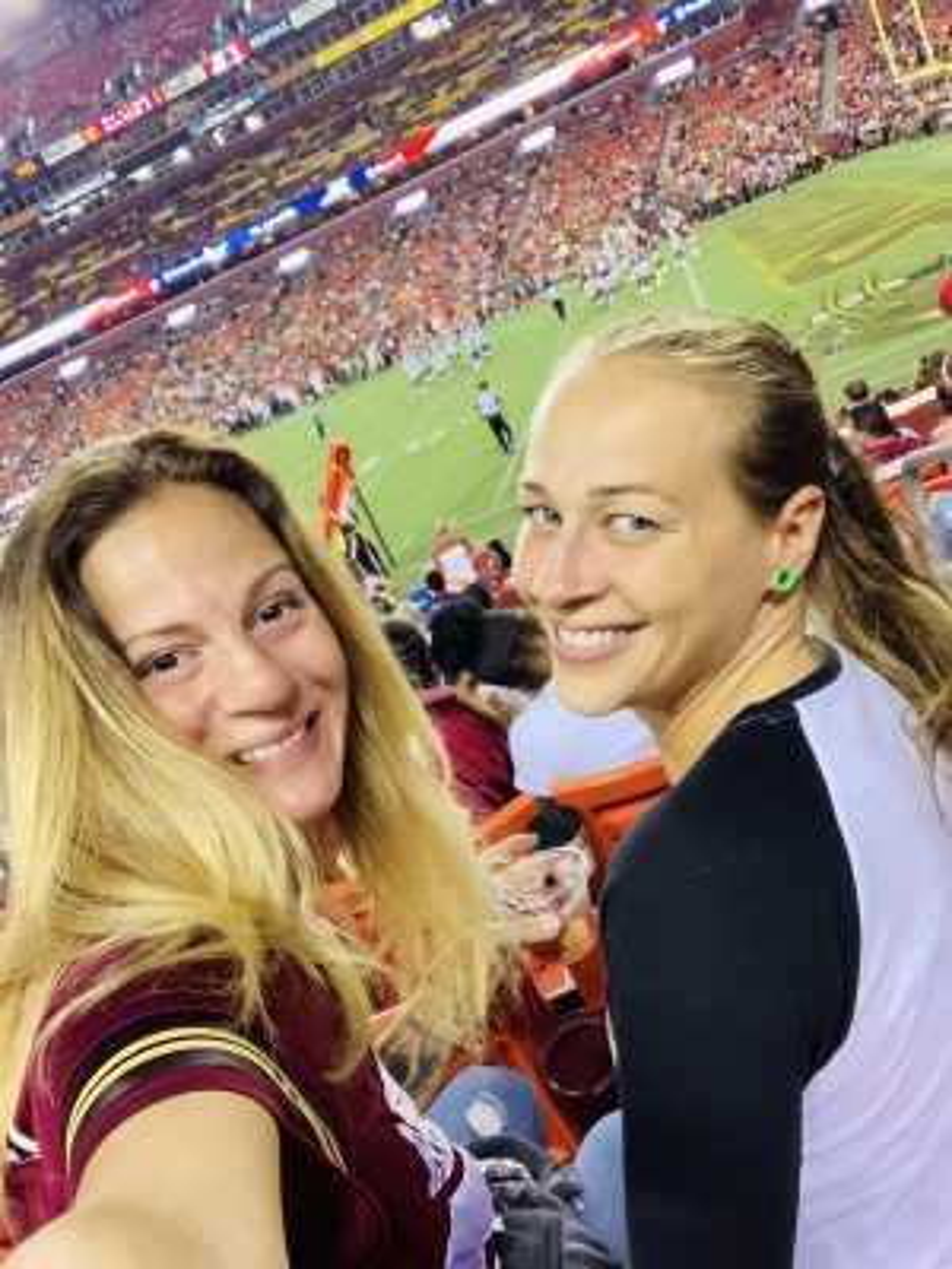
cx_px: 476
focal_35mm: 32
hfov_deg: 44.2
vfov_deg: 56.8
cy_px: 634
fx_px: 1173
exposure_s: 1/60
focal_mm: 2.87
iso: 80
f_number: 2.2
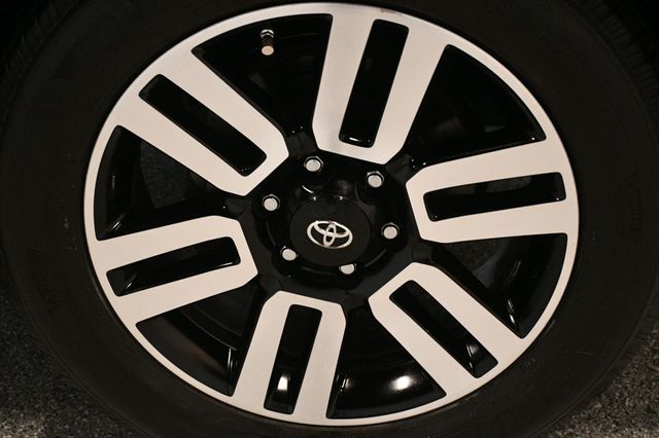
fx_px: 1153
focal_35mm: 63
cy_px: 219
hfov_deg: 31.9
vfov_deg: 21.5
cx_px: 330
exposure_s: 1/100
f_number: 4.5
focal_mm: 42
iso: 3200
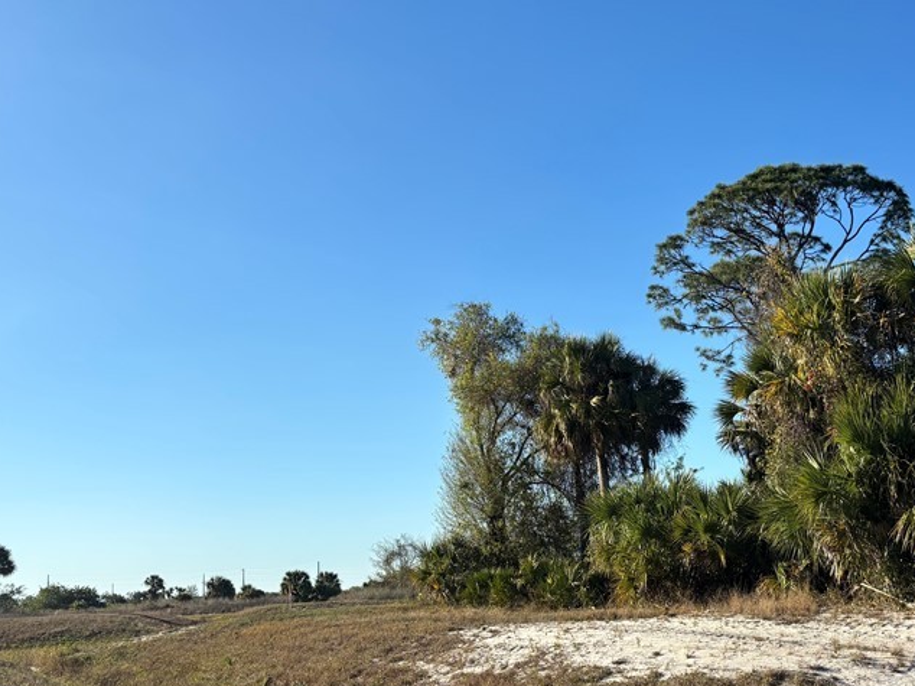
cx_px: 544
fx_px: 1110
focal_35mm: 42
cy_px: 404
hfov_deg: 44.6
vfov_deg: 34.2
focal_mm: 5.96
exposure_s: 1/3311
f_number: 1.6
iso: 50
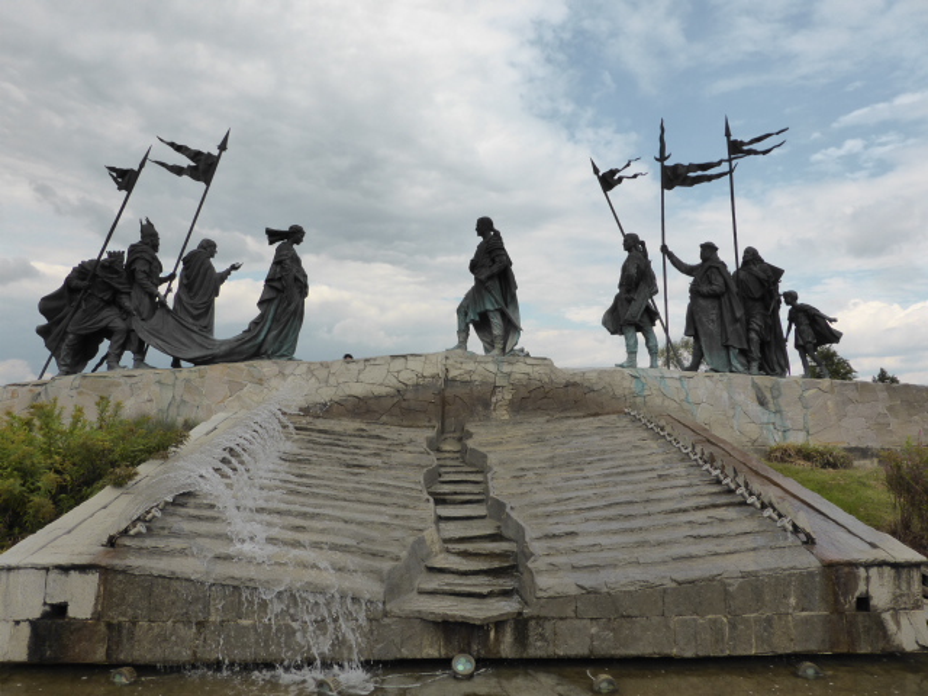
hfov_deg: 69.4
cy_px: 348
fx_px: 670
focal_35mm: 25
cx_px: 464
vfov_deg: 54.9
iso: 200
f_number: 5
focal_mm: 4.3
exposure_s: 1/800
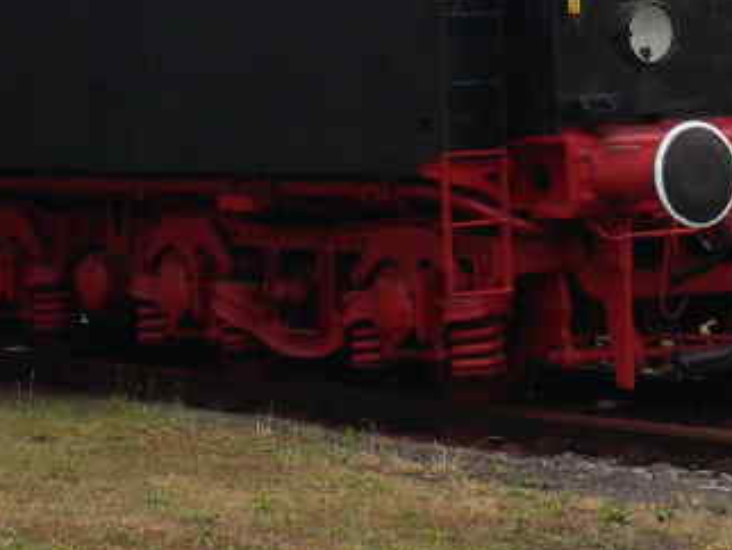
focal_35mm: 190
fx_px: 4021
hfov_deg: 10.3
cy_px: -377
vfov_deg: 7.6
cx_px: -2
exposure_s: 1/160
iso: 100
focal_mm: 8.5
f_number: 6.9
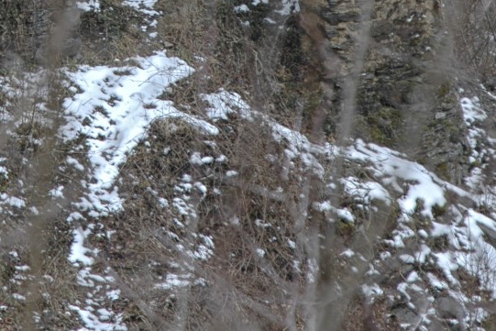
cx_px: 94
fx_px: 4341
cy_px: -143
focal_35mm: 315
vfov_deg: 4.3
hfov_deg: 6.5
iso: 200
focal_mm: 70
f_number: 5.6
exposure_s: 1/125
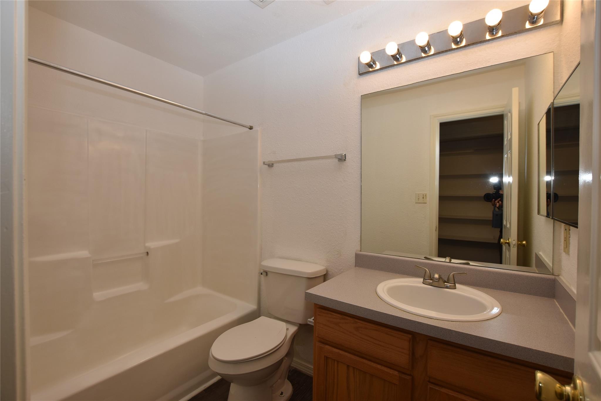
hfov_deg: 100.4
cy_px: 200
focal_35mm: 15
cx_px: 300
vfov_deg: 77.3
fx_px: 250
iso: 220
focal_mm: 10
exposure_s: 1/200
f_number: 5.6
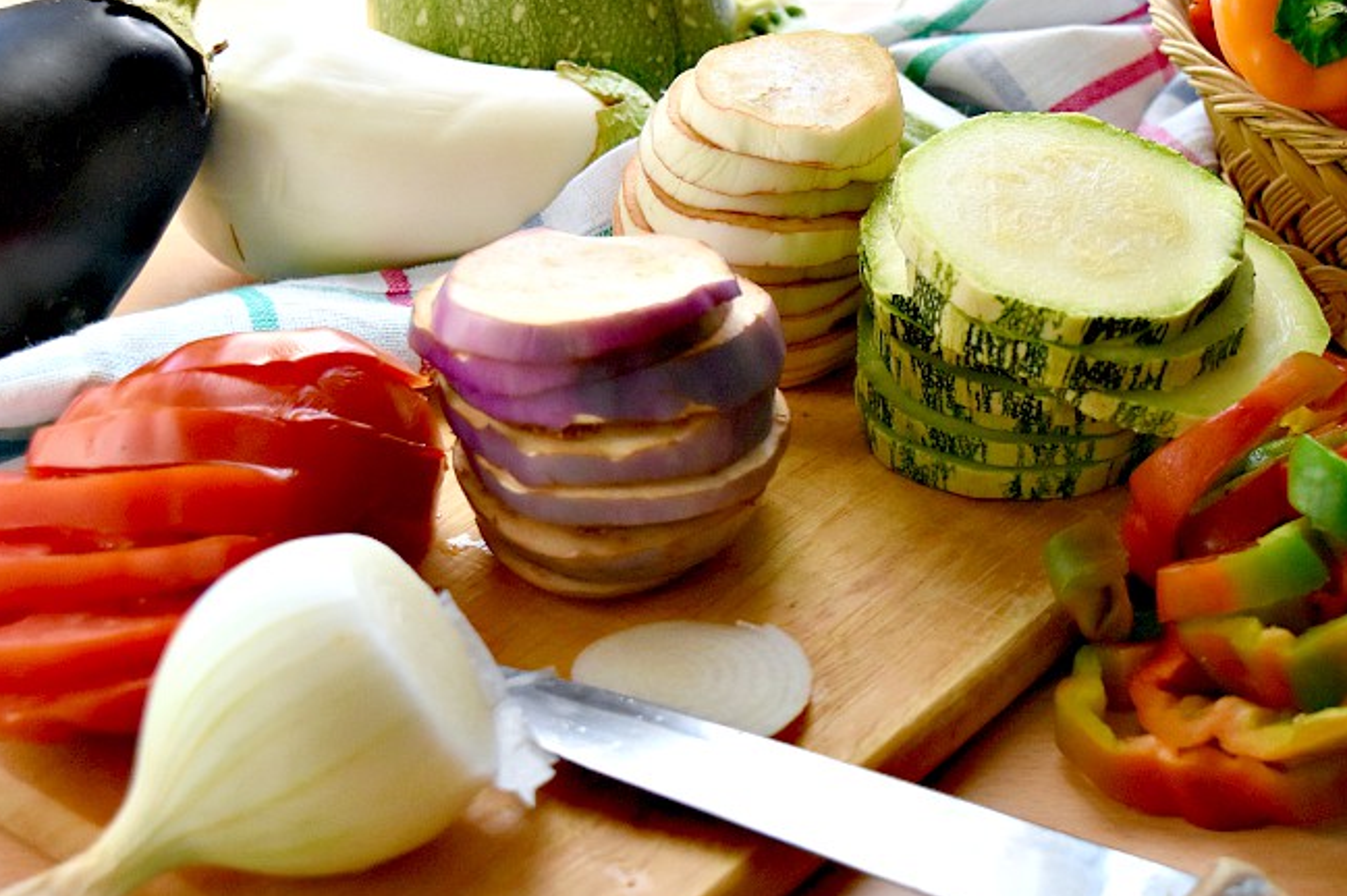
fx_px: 2655
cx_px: 917
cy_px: 433
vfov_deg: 19.2
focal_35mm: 71
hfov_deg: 28.3
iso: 1600
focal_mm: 30
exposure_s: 1/1250
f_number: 5
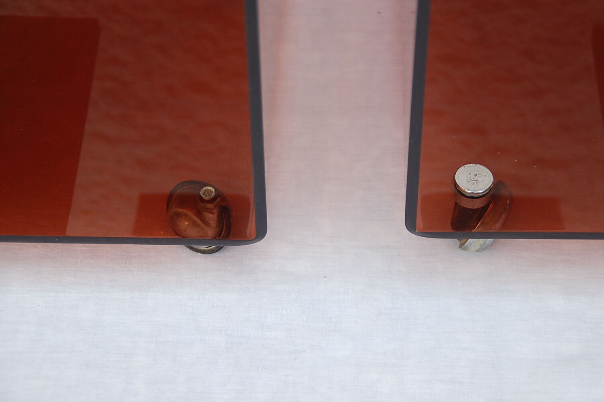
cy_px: 201
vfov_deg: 15.2
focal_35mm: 90
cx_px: 302
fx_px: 1509
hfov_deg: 22.6
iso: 400
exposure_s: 1/400
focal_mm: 60
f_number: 5
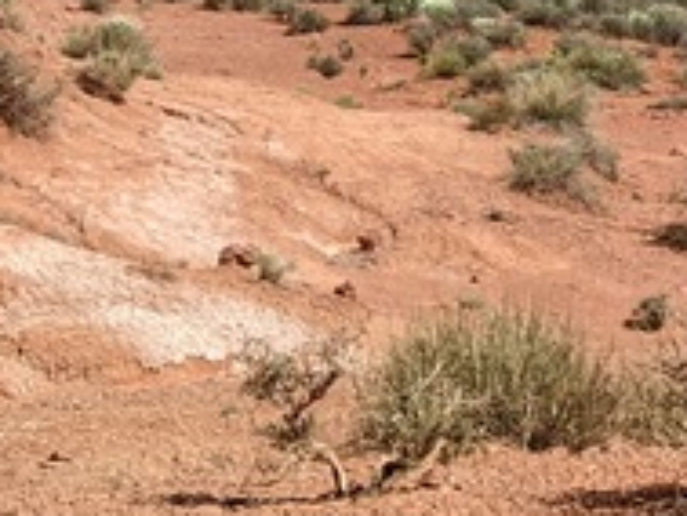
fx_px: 2899
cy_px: -534
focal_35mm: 146
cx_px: 745
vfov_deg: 9.5
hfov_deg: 13.3
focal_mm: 4.44
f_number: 1.8
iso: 59
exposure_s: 1/3906
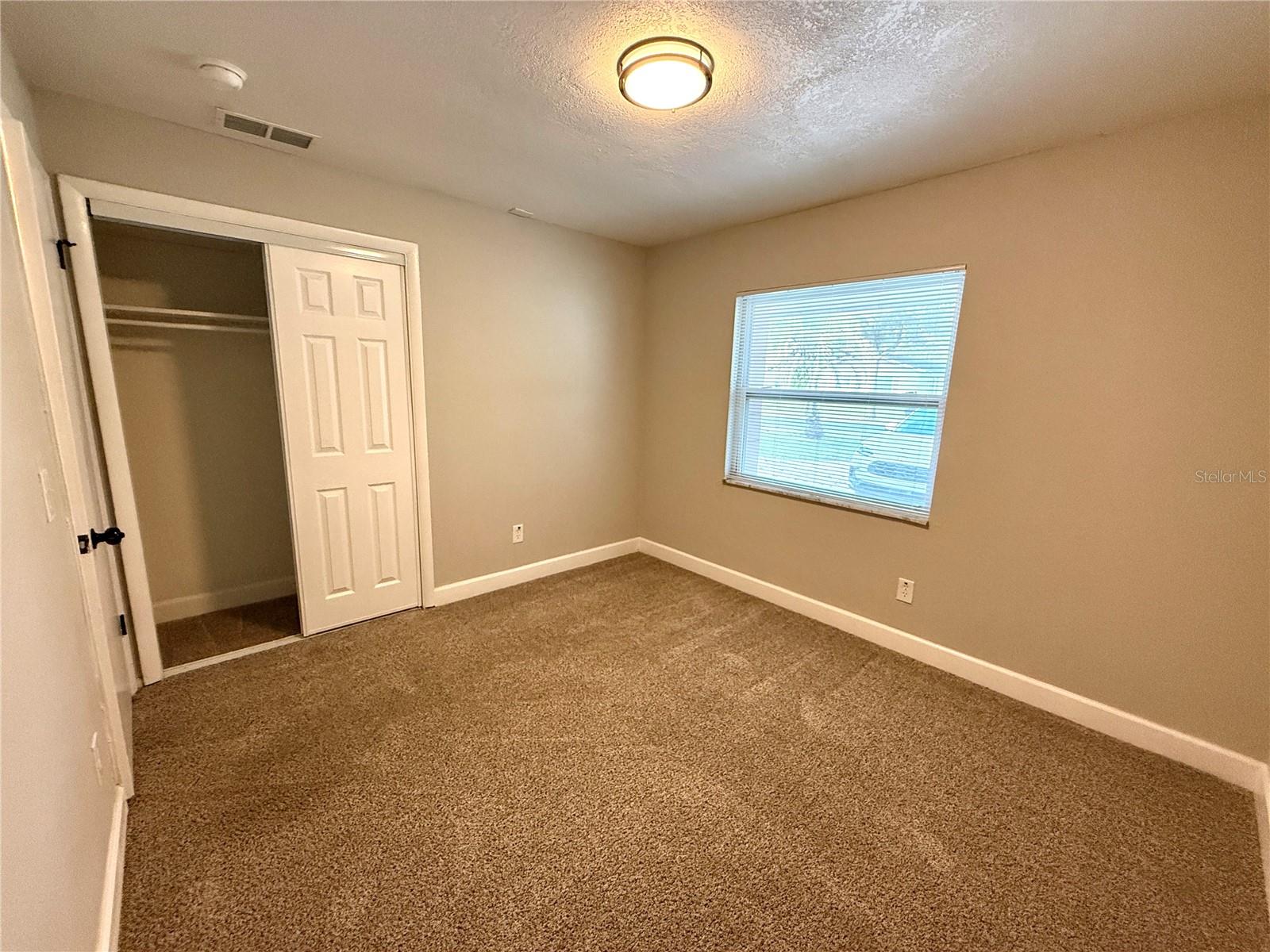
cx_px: 635
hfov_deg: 102.1
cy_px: 476
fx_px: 514
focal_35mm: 14
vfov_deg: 85.7
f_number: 2.2
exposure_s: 1/120
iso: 400
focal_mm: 2.22
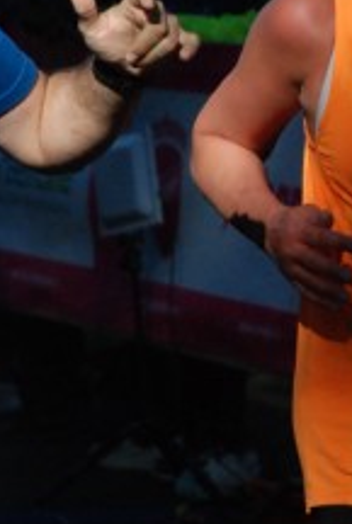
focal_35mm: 395
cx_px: 441
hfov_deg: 3.5
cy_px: 196
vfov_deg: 5.2
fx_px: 5771
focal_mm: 95
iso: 1000
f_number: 6.3
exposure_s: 1/1600
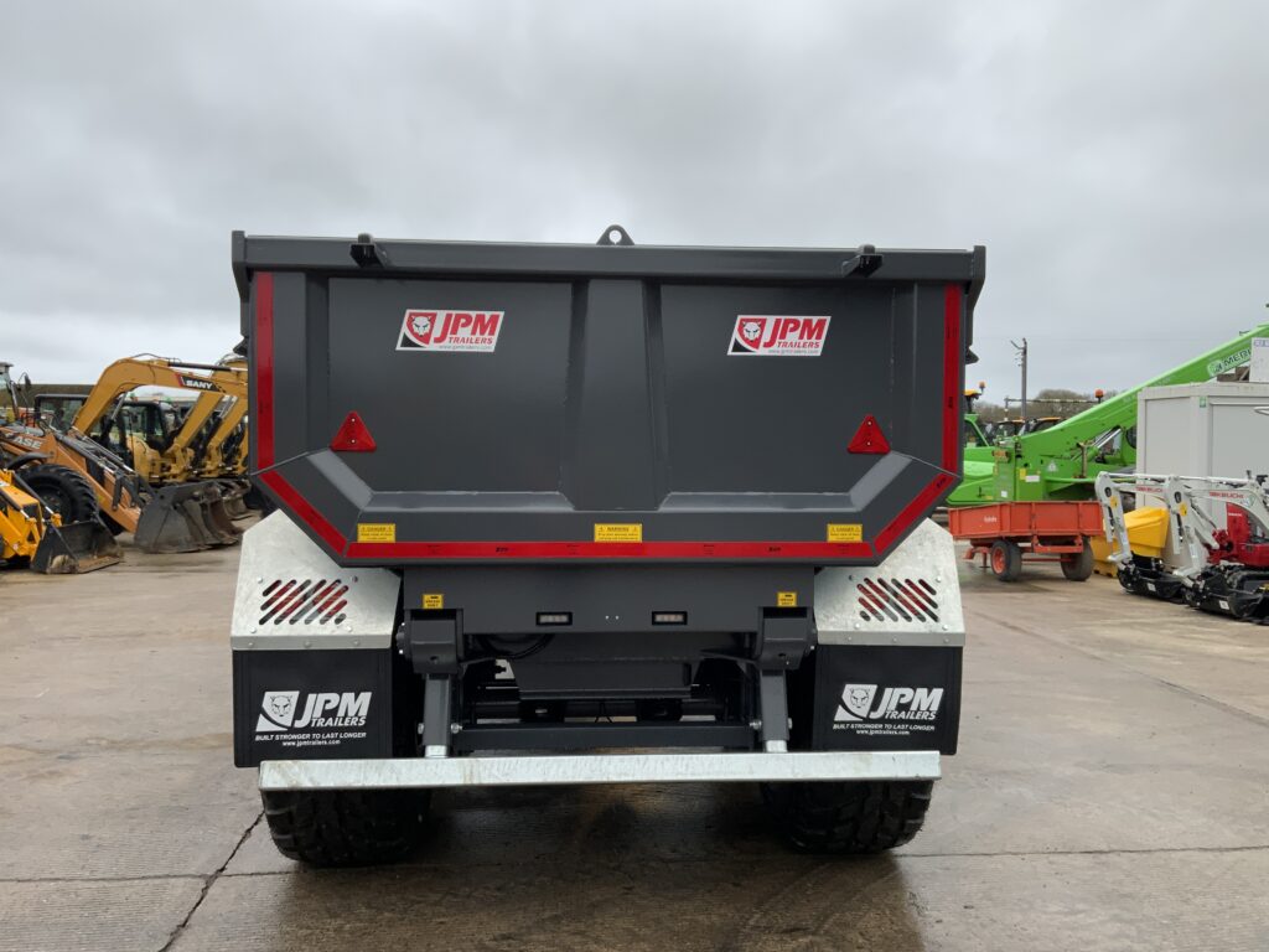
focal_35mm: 29
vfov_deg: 48.2
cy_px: 476
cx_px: 634
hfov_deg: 61.7
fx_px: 1063
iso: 16
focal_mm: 3
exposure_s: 1/365
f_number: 1.8
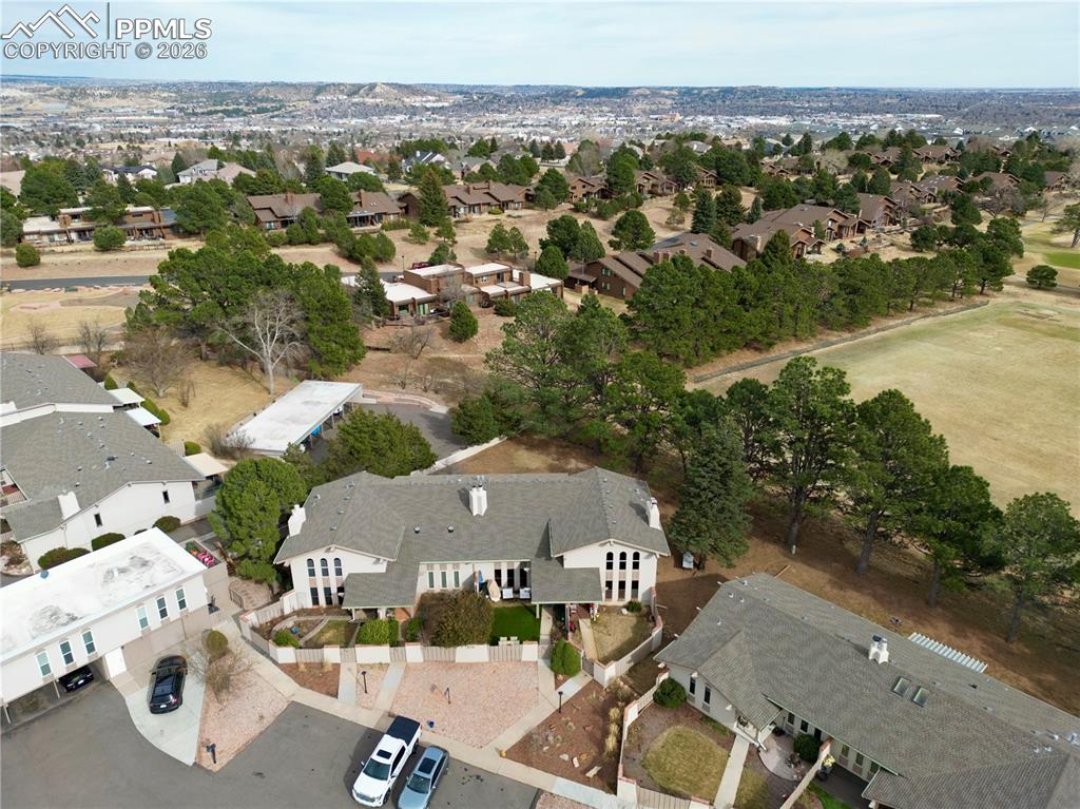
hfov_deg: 71.6
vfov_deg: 56.8
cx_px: 540
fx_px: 748
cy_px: 404
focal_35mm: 24
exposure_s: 1/1600
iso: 100
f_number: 1.7
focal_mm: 6.72
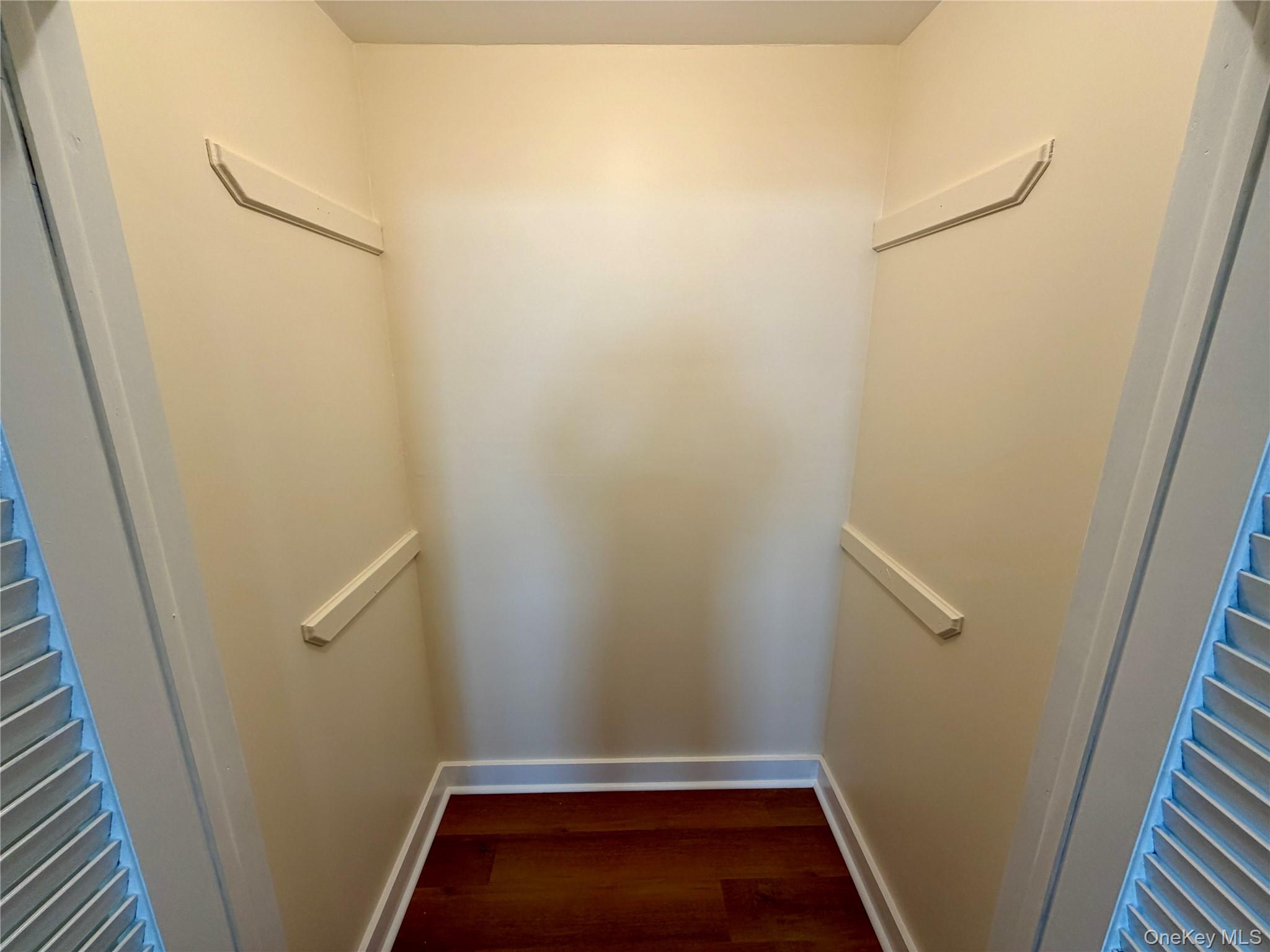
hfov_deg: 102.1
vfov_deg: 85.7
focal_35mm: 14
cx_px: 635
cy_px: 476
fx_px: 514
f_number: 2.2
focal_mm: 2.22
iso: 80
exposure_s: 1/120
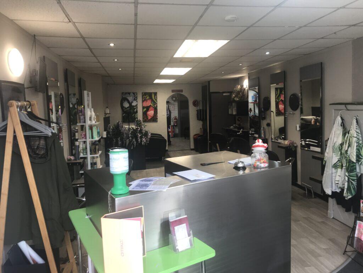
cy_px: 136
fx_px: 294
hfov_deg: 63.4
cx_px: 182
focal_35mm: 28
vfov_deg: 49.7
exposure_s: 1/50
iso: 20
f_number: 1.8
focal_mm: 3.99
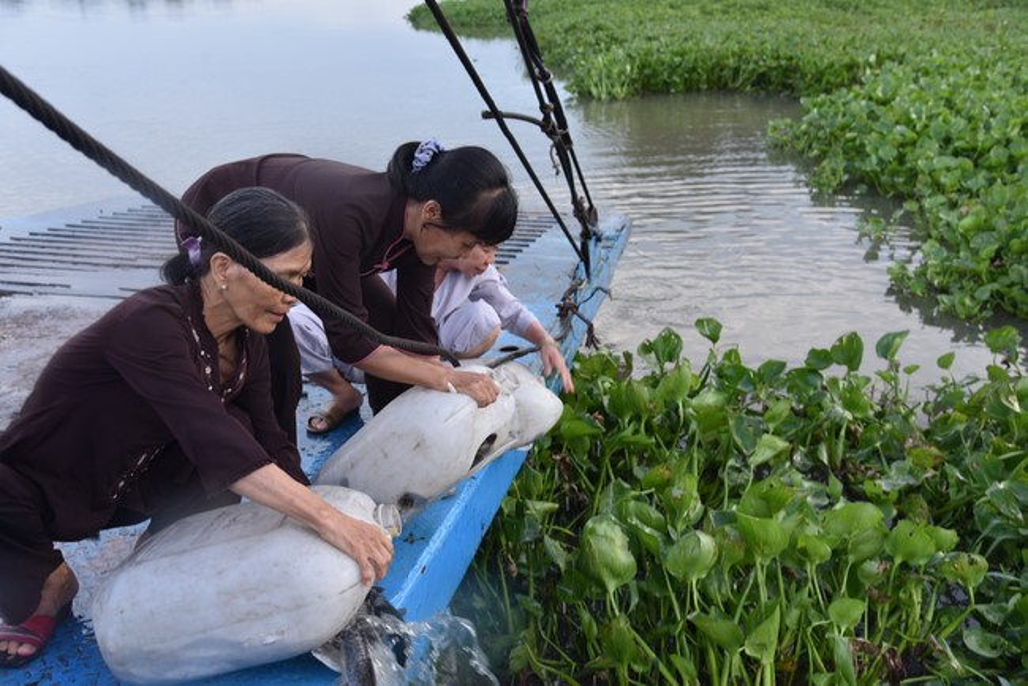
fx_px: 1086
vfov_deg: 35.1
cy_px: 343
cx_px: 514
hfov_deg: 50.7
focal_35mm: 38
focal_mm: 38
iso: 400
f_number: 5.6
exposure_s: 1/125
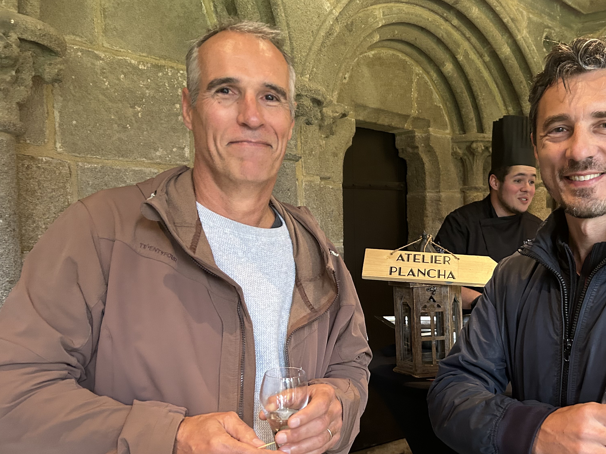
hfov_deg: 51.7
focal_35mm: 35
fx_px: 613
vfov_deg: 40.6
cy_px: 265
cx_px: 403
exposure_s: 1/50
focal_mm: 5.7
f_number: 1.5
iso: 500
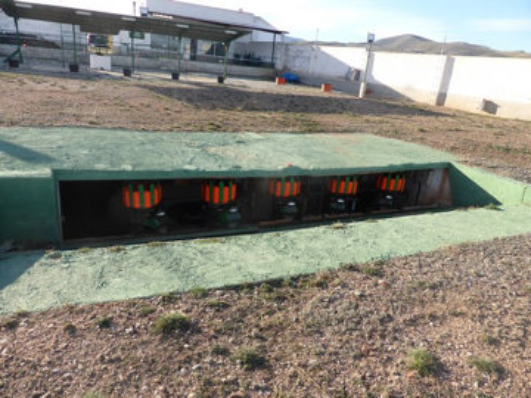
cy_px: 199
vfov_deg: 54.9
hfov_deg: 69.4
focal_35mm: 25
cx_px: 266
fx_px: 383
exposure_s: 1/500
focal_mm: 4.3
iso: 100
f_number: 3.3
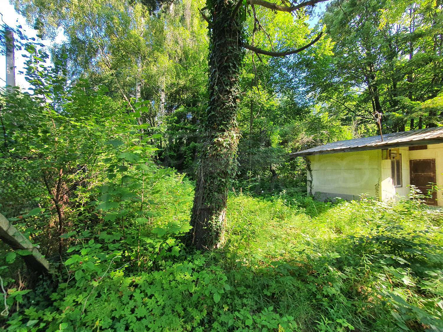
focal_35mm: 13
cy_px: 166
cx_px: 222
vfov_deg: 89.9
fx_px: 166
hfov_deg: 106.2
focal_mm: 1.8
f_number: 2.2
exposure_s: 1/100
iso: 50
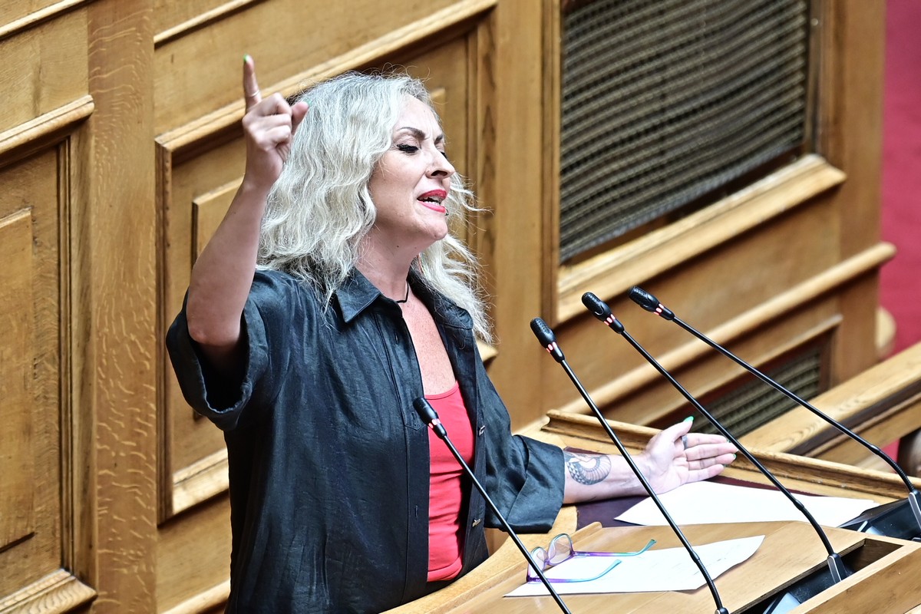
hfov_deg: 6.9
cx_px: 460
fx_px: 7674
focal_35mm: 300
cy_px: 307
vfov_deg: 4.6
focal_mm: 200
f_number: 3.5
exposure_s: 1/400
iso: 800
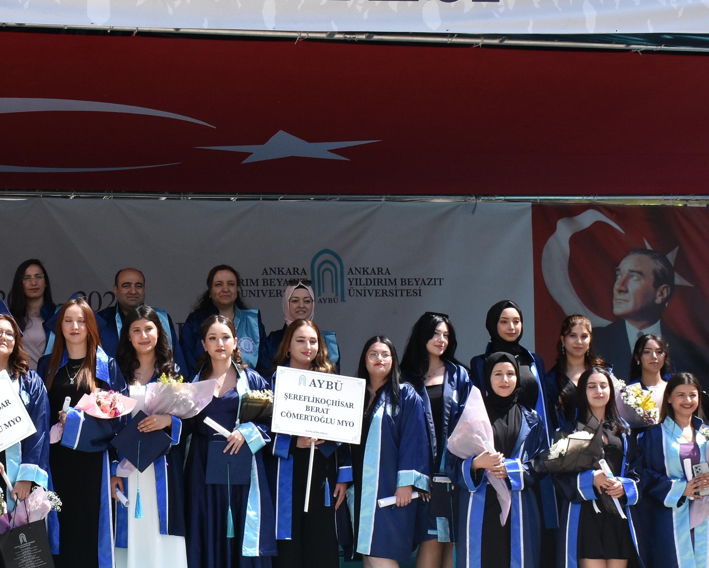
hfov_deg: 23.0
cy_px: 309
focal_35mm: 82
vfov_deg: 18.7
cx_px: 171
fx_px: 1721
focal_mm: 22
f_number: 8
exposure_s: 1/500
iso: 250
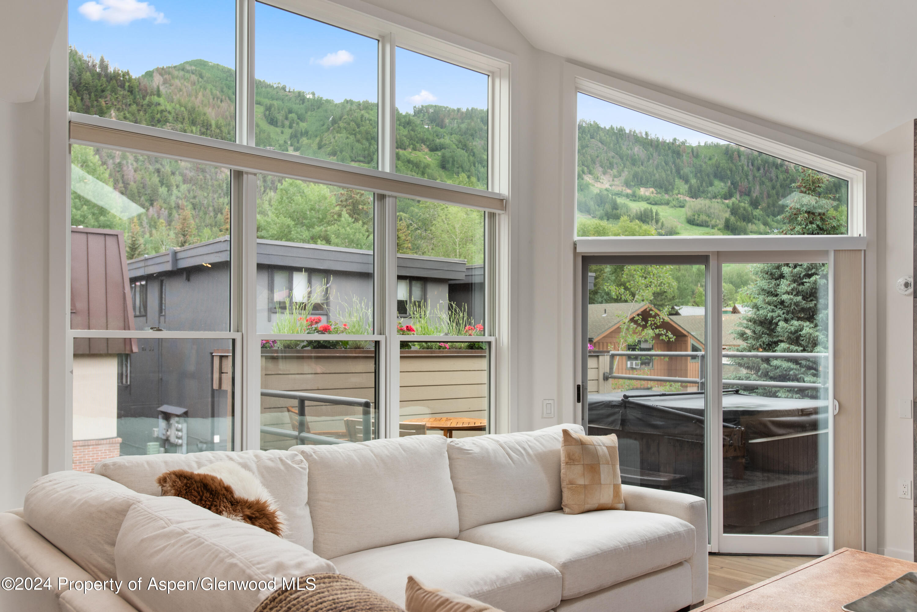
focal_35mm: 30
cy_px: 306
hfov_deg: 61.9
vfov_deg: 43.6
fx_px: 764
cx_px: 458
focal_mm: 30
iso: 640
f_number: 7.1
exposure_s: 1/40
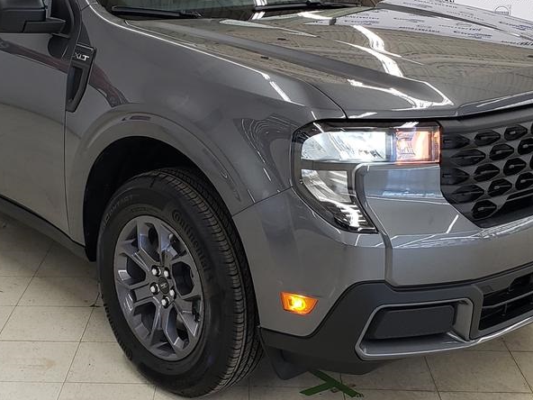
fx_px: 693
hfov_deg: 41.8
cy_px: 155
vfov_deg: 32.1
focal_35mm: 45
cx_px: 204
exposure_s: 1/60
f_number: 2.4
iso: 160
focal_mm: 4.3
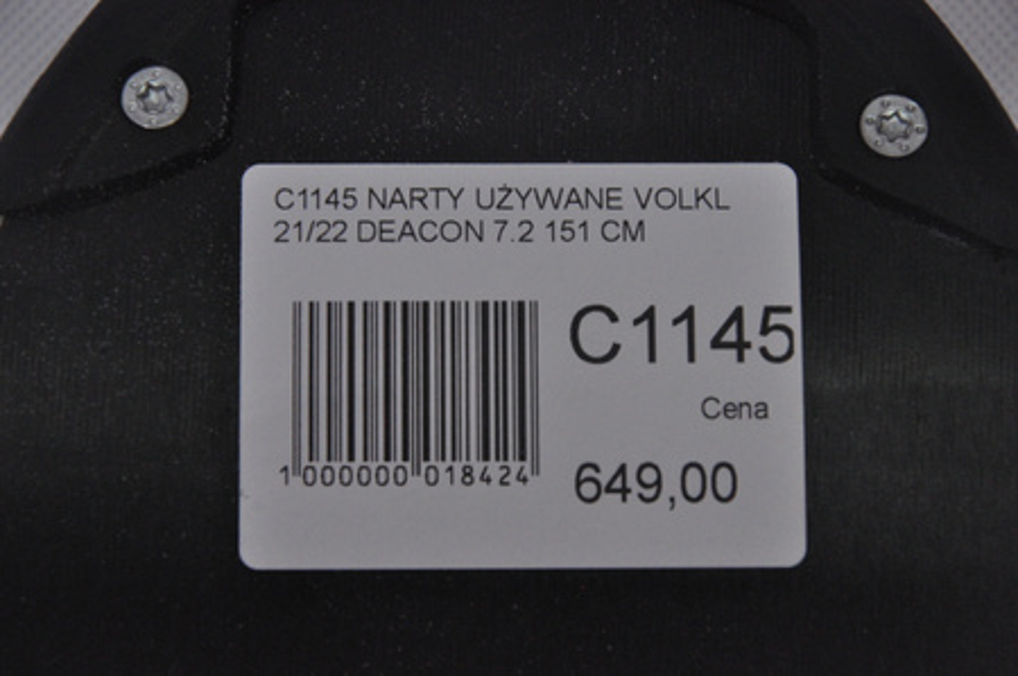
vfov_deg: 8.7
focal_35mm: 158
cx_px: 509
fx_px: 4449
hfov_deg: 13.1
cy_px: 338
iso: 3200
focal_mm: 105
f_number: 9.5
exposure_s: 1/125
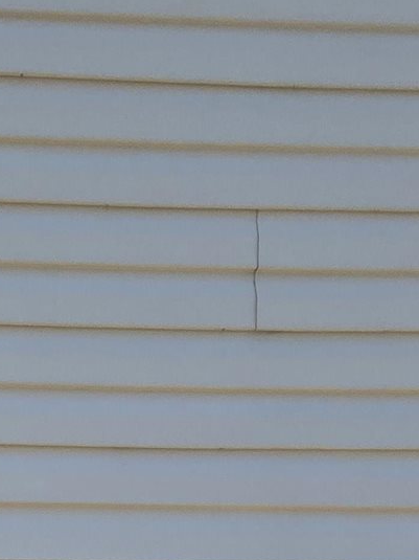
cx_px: -249
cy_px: 1118
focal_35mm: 56
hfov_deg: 21.1
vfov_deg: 19.4
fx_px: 904
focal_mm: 2.2
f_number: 2.2
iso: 50
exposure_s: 1/897
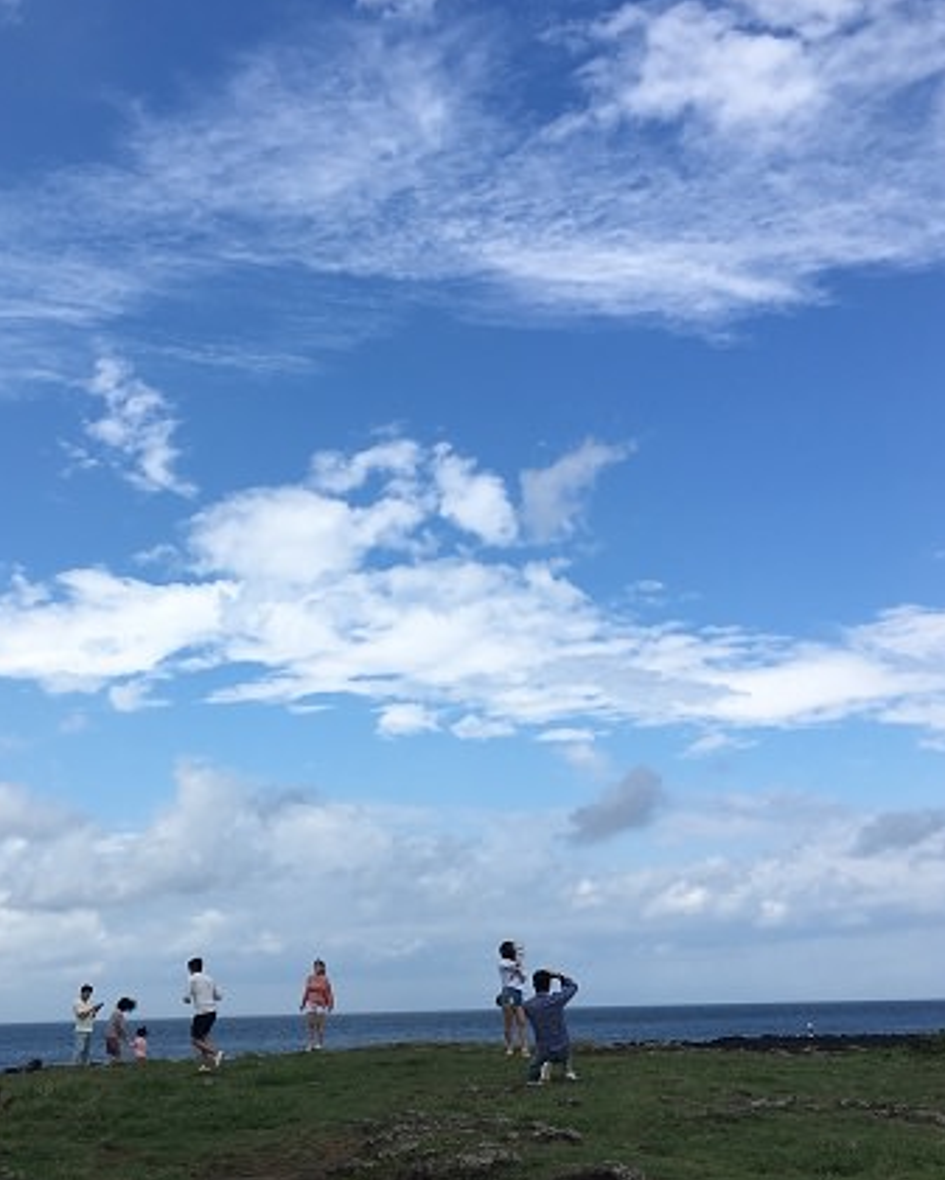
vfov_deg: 42.7
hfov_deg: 34.6
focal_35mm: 43
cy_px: 692
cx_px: 325
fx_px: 1503
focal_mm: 4.15
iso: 25
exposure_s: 1/2198
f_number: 2.2
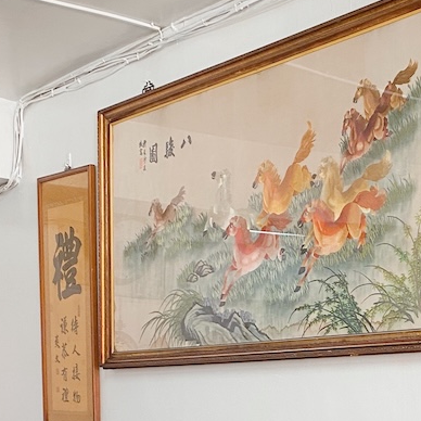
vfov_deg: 20.6
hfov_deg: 21.8
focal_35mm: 79
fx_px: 1087
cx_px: 301
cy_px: 499
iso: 80
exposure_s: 1/60
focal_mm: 4.25
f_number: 1.8
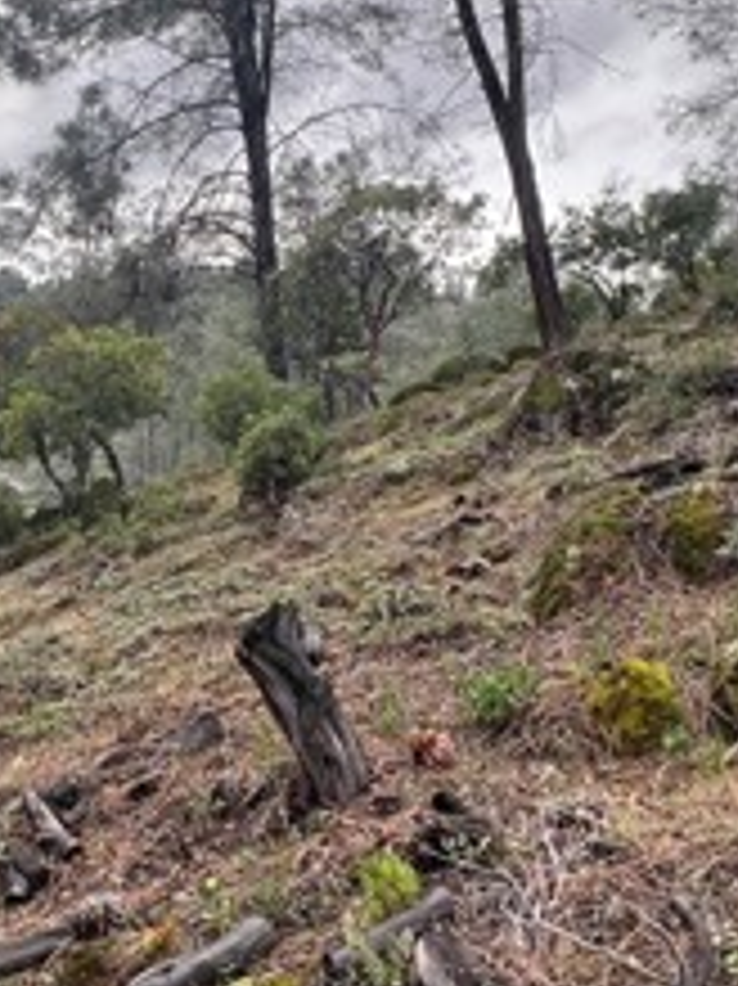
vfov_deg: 49.0
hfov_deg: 36.6
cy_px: 518
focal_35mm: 38
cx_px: 166
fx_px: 1081
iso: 32
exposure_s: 1/301
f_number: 1.8
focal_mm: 1.57
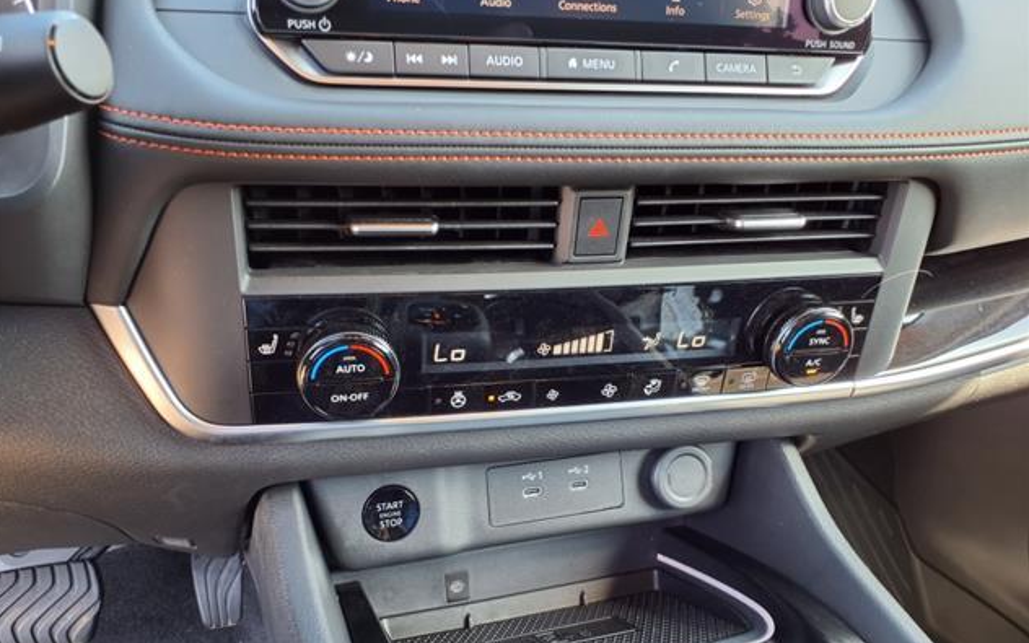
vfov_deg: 43.0
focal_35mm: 29
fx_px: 813
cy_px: 371
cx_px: 510
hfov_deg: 64.6
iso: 64
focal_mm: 3.58
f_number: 1.9
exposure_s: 1/40
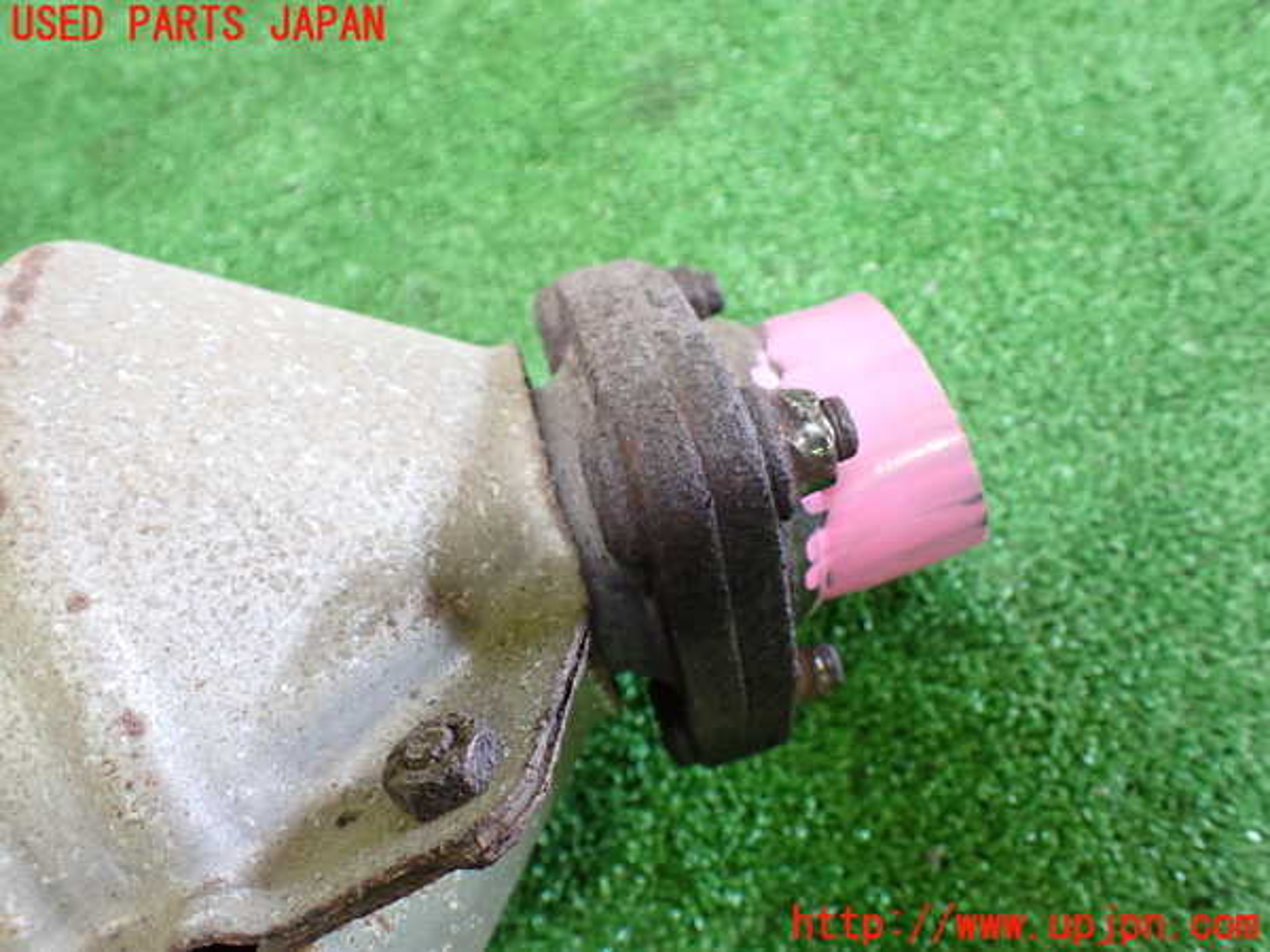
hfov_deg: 60.0
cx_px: 635
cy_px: 476
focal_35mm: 30
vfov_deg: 46.8
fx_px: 1101
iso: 800
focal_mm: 5.4
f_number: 2.3
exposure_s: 1/80
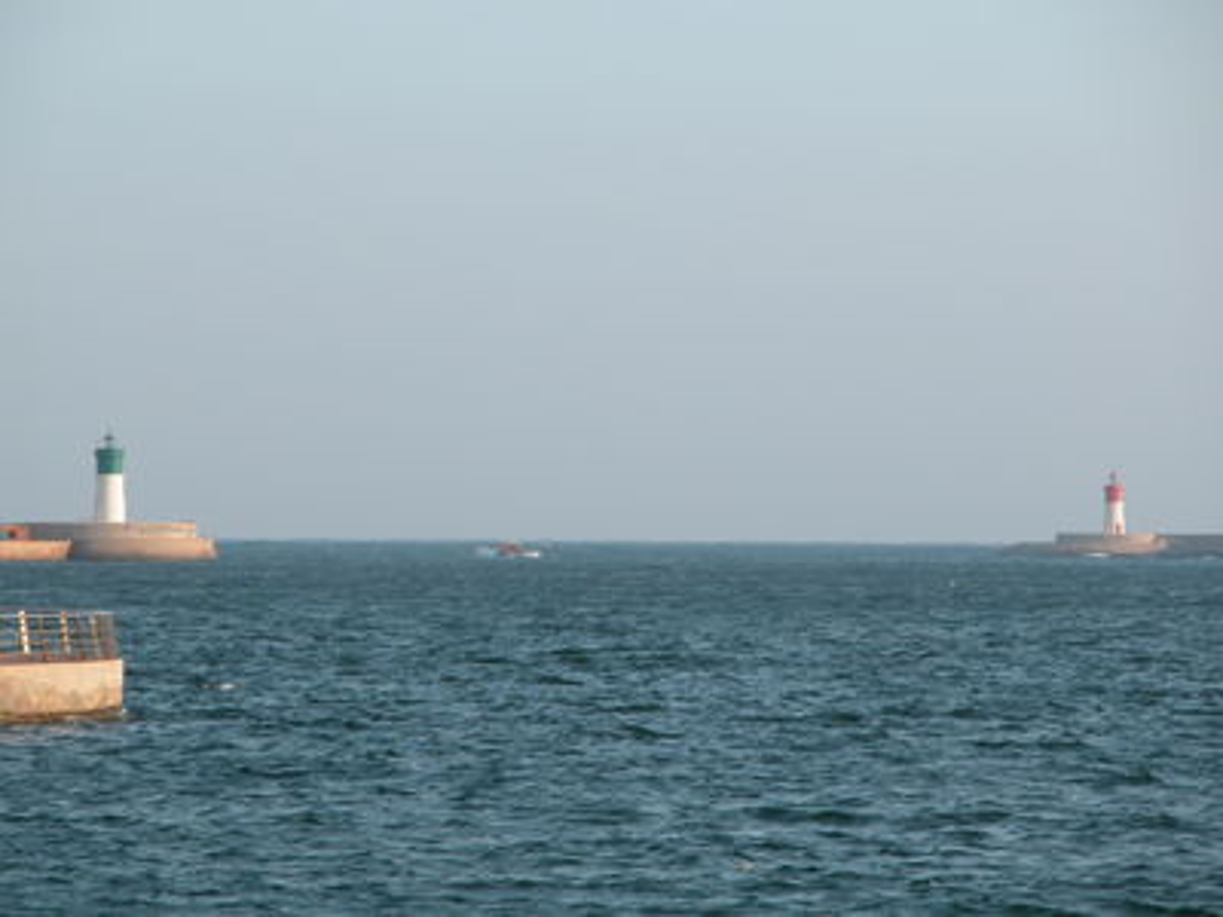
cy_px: 458
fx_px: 7879
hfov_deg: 8.9
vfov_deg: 6.7
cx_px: 612
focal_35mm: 223
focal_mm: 56.7
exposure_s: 1/261
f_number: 5.2
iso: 100
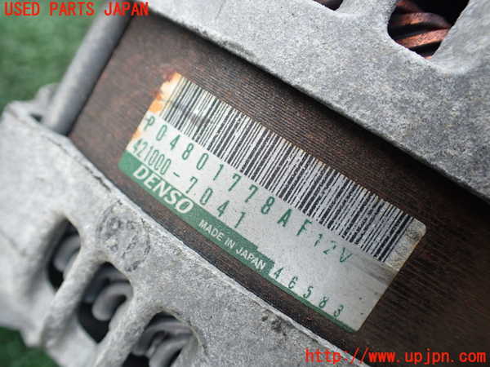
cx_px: 245
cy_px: 184
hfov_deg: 60.0
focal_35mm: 30
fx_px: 425
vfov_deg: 46.8
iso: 250
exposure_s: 1/125
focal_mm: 5.4
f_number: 2.3
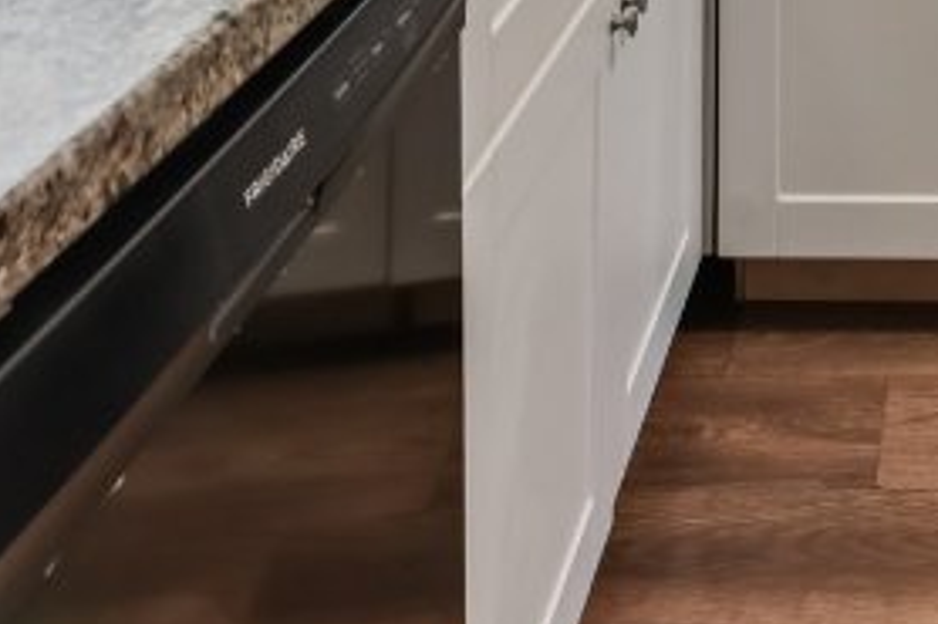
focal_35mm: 58
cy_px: -570
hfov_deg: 32.2
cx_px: 906
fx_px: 1510
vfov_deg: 17.7
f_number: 8
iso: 400
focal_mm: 14
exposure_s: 1/20
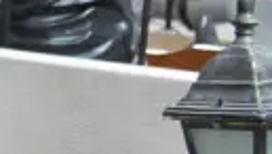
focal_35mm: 345
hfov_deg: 5.5
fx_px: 2492
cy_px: -22
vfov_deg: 3.5
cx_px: -755
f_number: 4.4
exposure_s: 1/60
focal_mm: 20
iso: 800
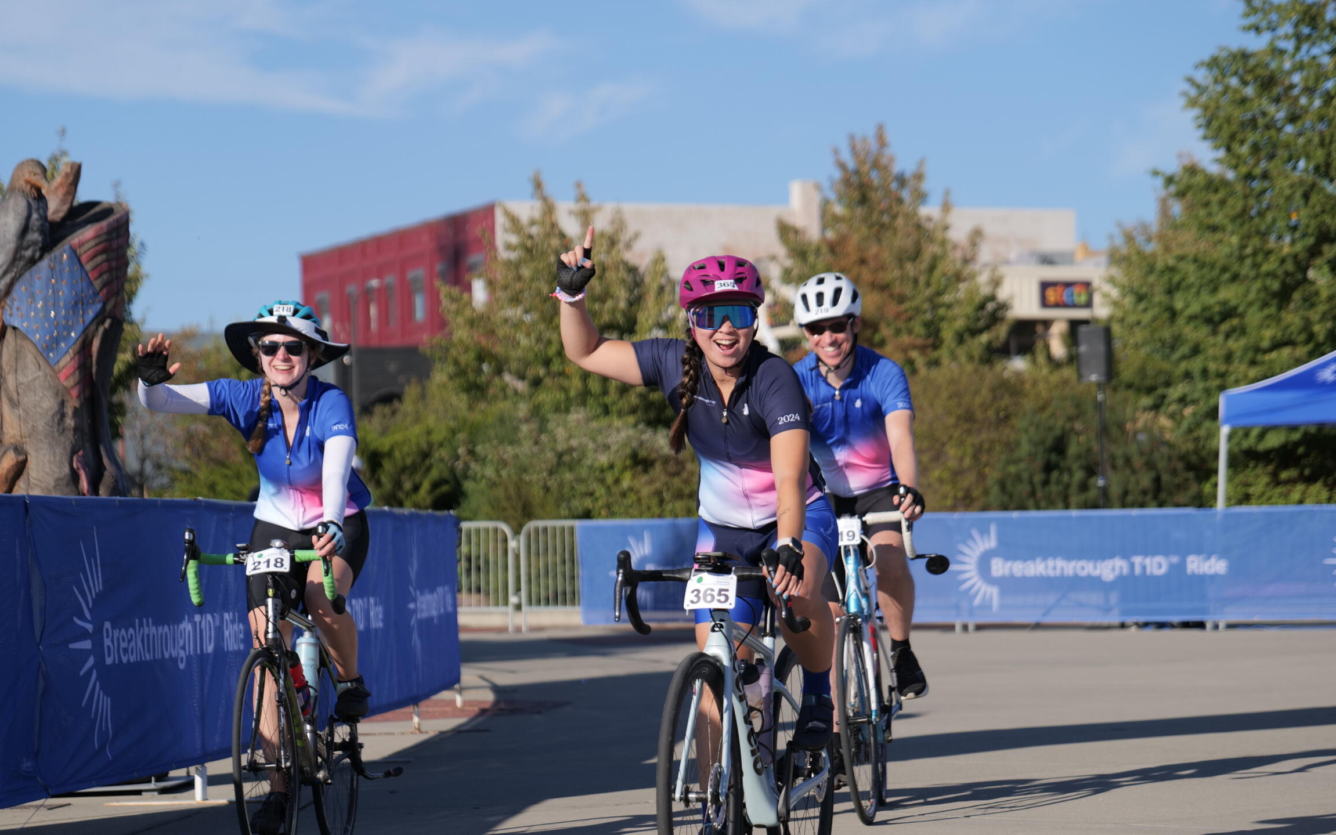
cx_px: 653
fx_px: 4333
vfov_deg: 11.0
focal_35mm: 119
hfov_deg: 17.5
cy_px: 481
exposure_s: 1/1600
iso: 200
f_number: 4
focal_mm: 105
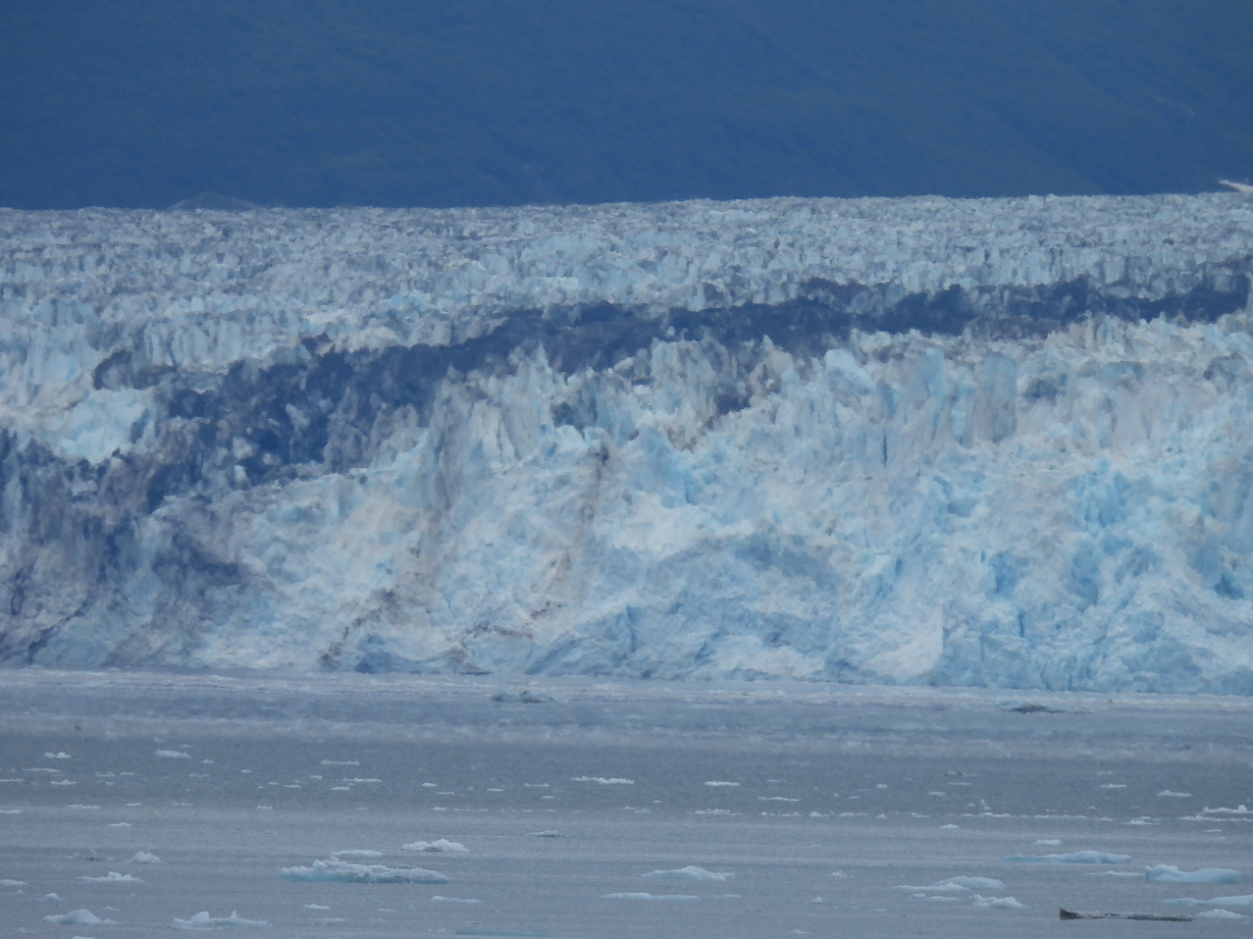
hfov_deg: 1.8
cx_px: 627
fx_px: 39914
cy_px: 469
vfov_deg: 1.3
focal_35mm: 1103
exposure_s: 1/500
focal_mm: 196
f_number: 5.6
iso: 140
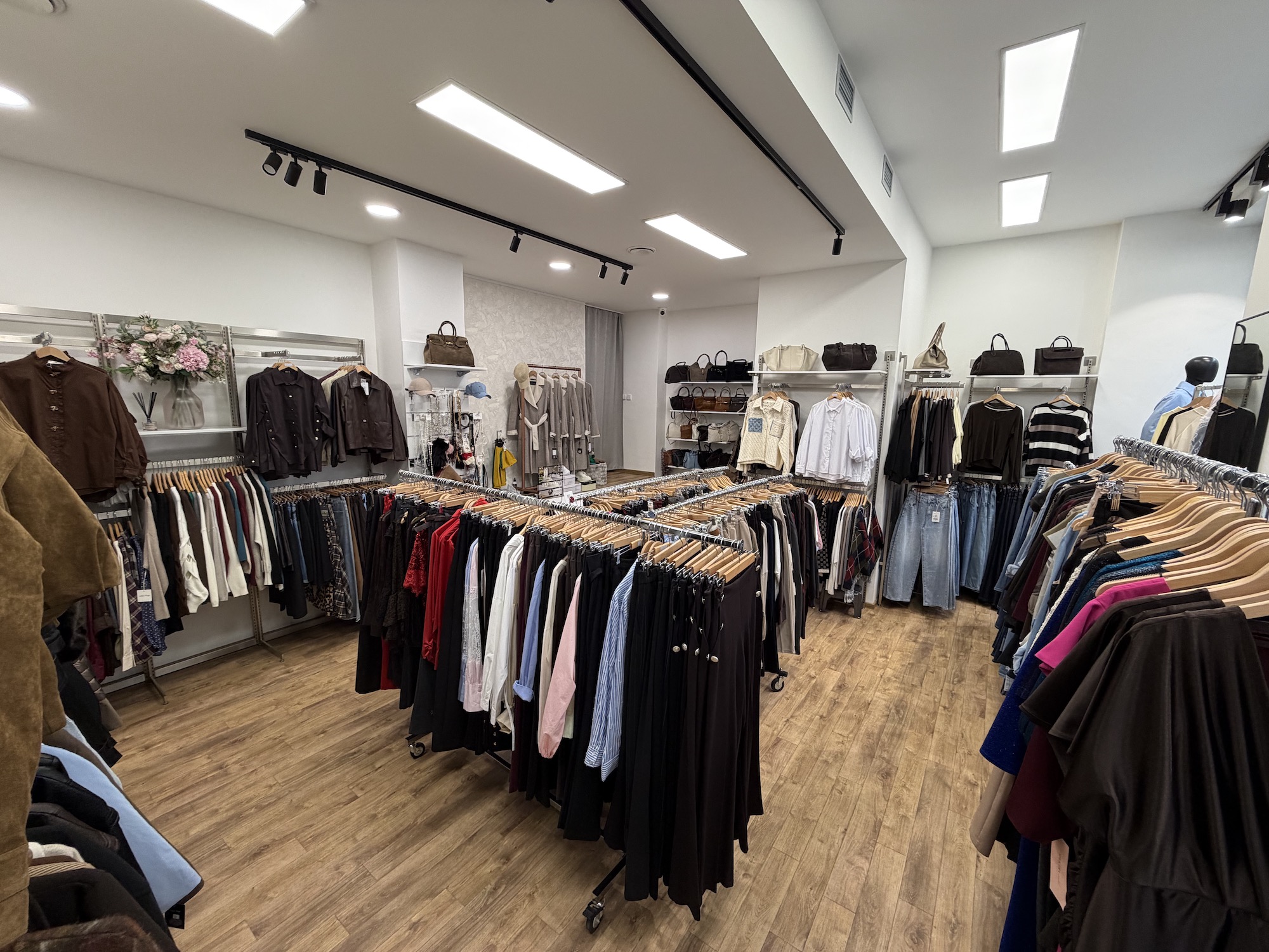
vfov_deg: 85.7
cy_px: 476
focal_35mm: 14
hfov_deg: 102.1
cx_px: 634
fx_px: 513
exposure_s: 1/100
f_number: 2.2
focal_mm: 2.22
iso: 160
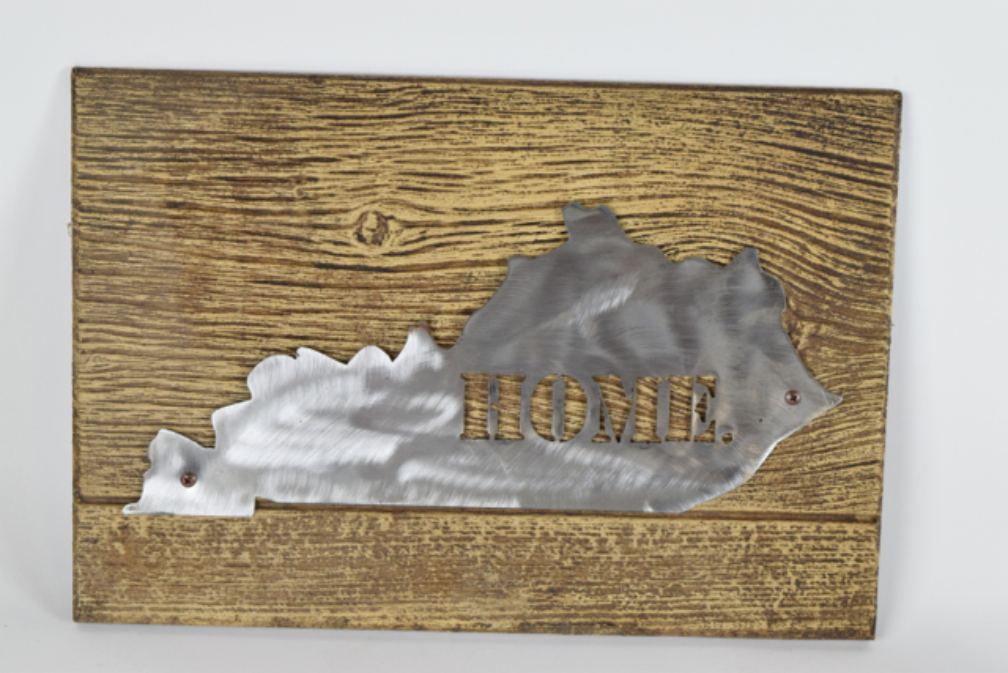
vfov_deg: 18.9
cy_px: 336
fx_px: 2016
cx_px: 504
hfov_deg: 28.1
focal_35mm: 72
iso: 800
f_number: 10
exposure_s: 1/125
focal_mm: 48
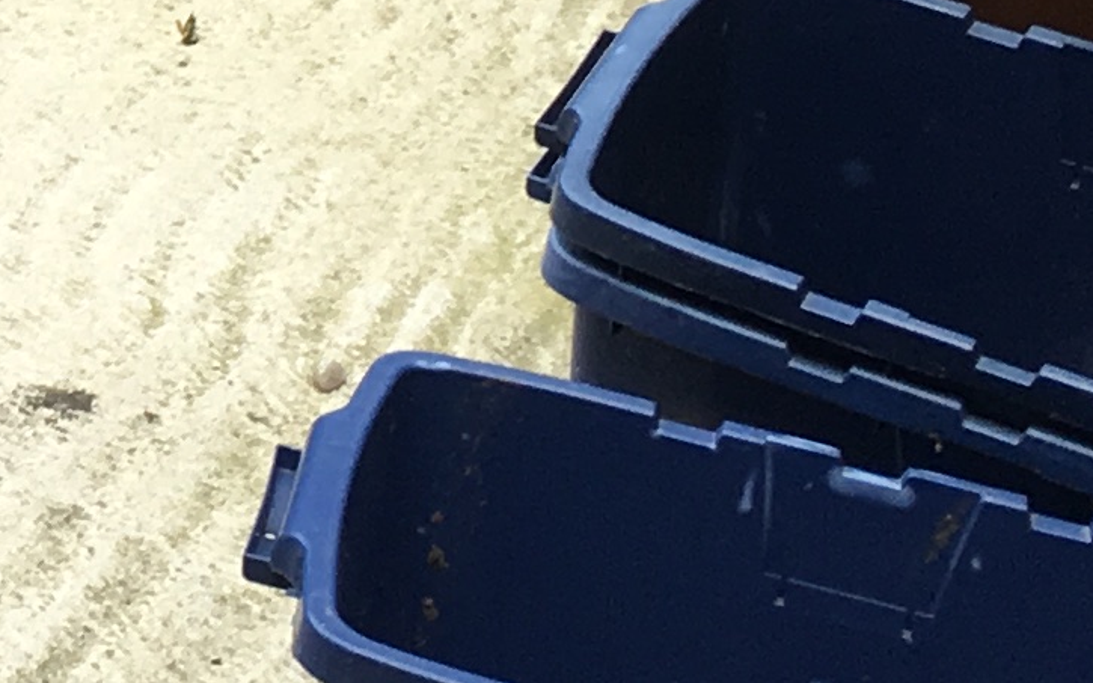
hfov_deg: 11.4
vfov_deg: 7.4
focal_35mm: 171
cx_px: -892
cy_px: -701
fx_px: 5093
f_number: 2.2
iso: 25
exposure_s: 1/149
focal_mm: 4.15
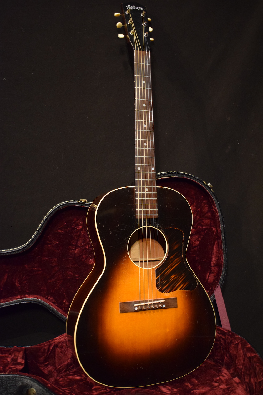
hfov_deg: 36.9
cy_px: 198
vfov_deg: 53.1
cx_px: 132
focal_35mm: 36
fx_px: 394
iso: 2500
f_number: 4
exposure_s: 1/30
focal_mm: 24
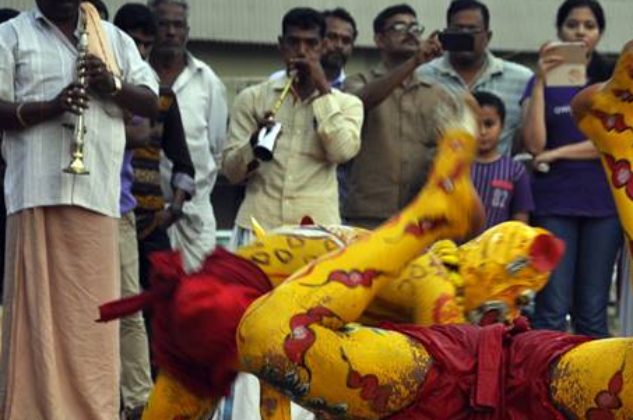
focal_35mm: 212
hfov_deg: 9.7
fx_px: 3724
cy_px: 365
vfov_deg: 6.5
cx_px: 458
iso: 500
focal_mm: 80
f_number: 5.6
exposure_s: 1/100
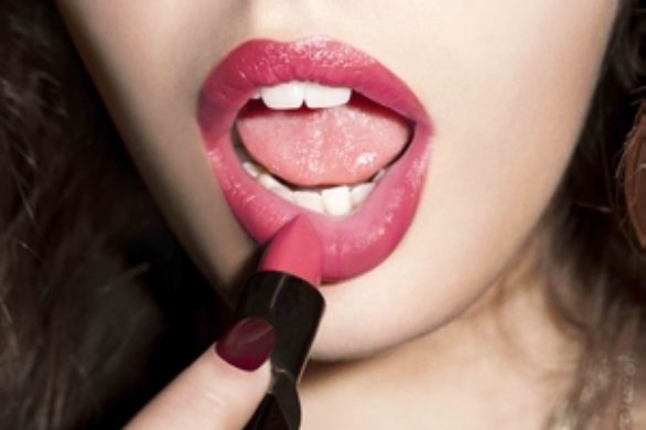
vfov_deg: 13.0
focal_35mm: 105
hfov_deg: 19.5
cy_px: 215
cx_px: 323
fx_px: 1883
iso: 100
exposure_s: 1/125
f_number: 13
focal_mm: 105
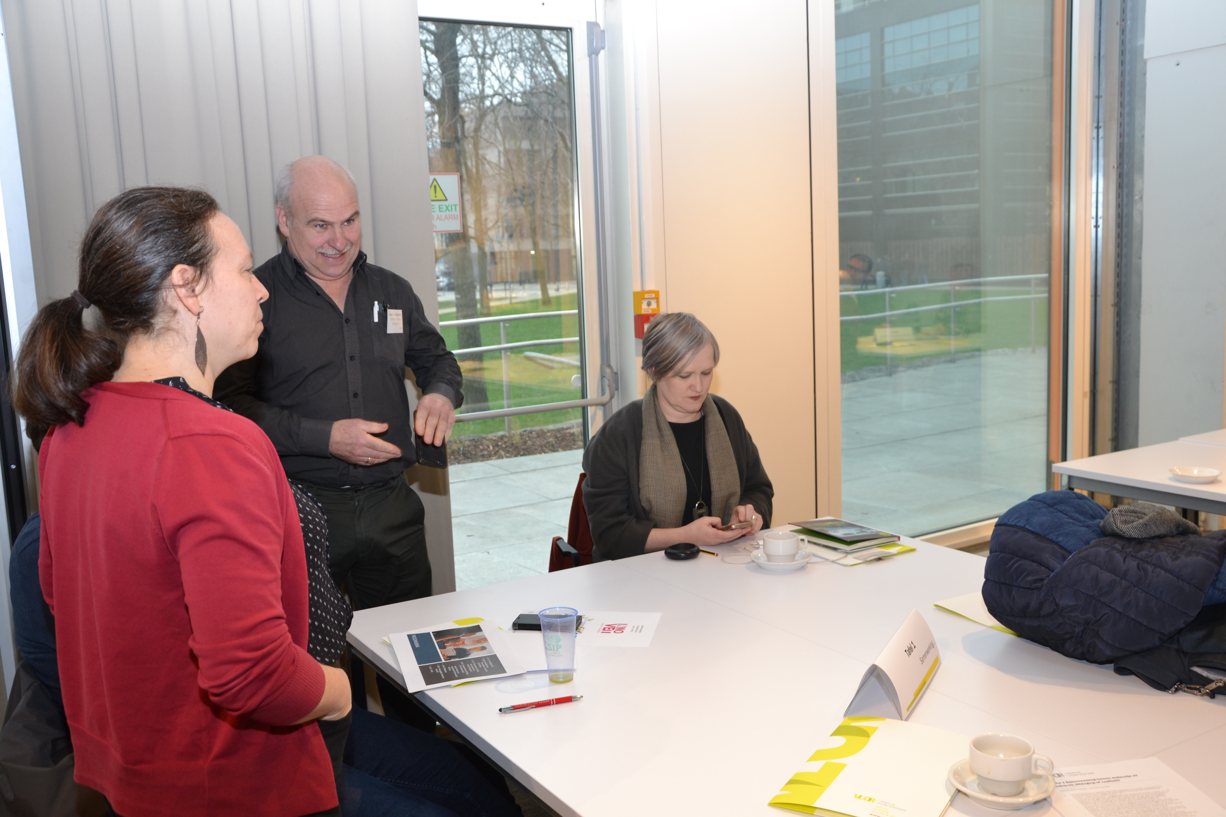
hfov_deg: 57.2
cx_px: 613
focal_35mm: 33
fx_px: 1124
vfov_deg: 40.0
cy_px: 408
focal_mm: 22
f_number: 4.5
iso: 400
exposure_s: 1/80
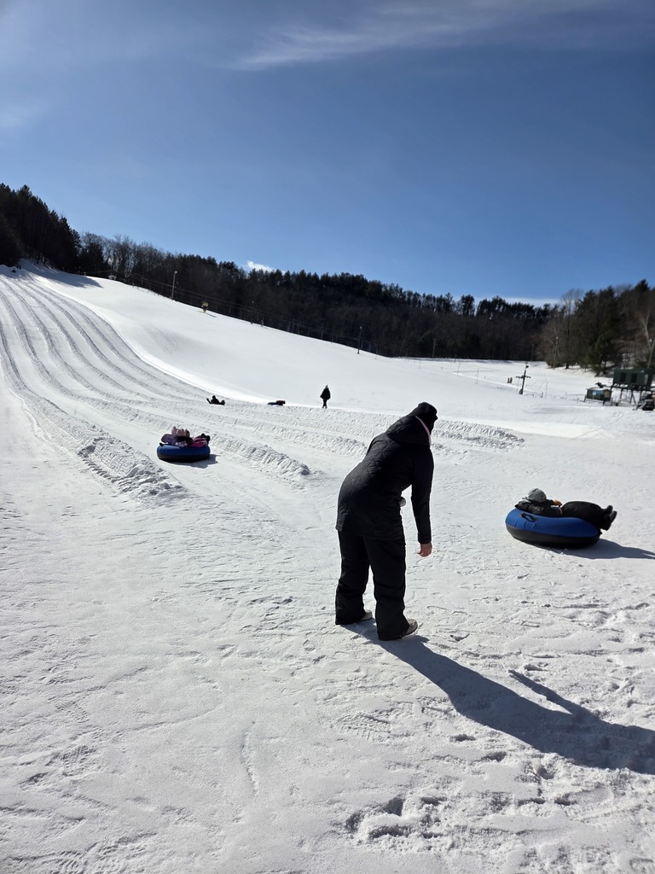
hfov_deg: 58.9
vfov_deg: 73.9
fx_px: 580
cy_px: 437
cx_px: 328
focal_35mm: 23
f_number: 1.8
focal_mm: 5.4
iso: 40
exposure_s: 1/7891
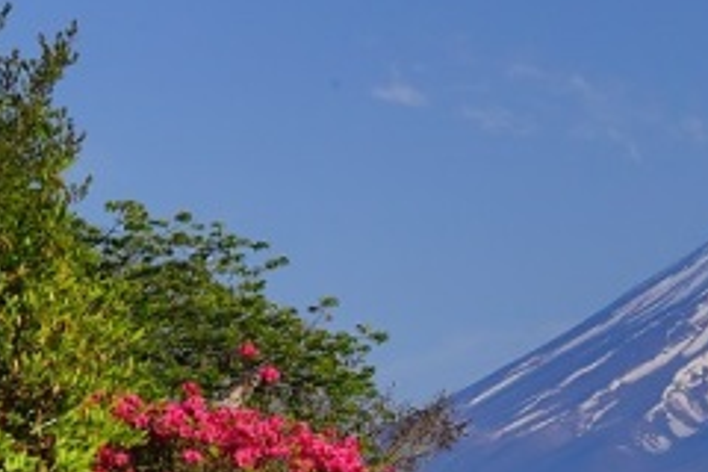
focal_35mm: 367
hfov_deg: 5.6
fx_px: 7217
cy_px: 704
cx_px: 985
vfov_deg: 3.7
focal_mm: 110
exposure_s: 1/15
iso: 100
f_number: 22
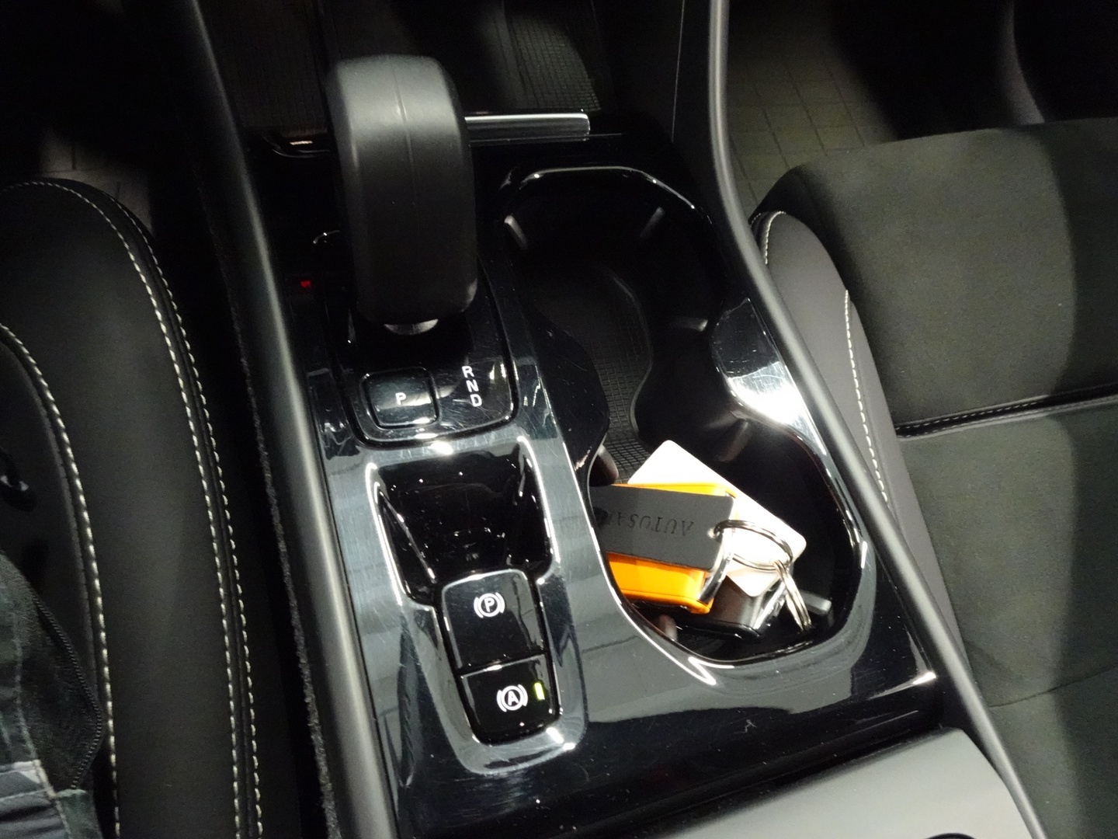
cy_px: 420
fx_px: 775
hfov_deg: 71.6
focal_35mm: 24
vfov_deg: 56.8
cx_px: 559
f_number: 3.5
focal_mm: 4.25
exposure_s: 1/8
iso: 1600
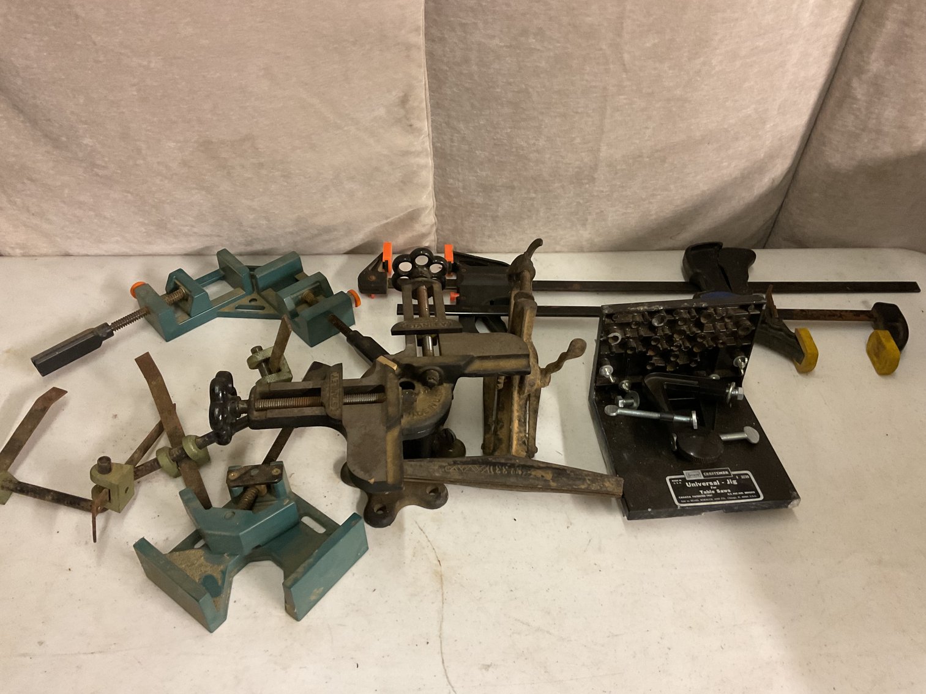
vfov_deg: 48.2
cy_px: 347
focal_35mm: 29
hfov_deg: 61.7
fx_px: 776
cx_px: 463
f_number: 1.8
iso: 200
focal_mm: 3
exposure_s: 1/40
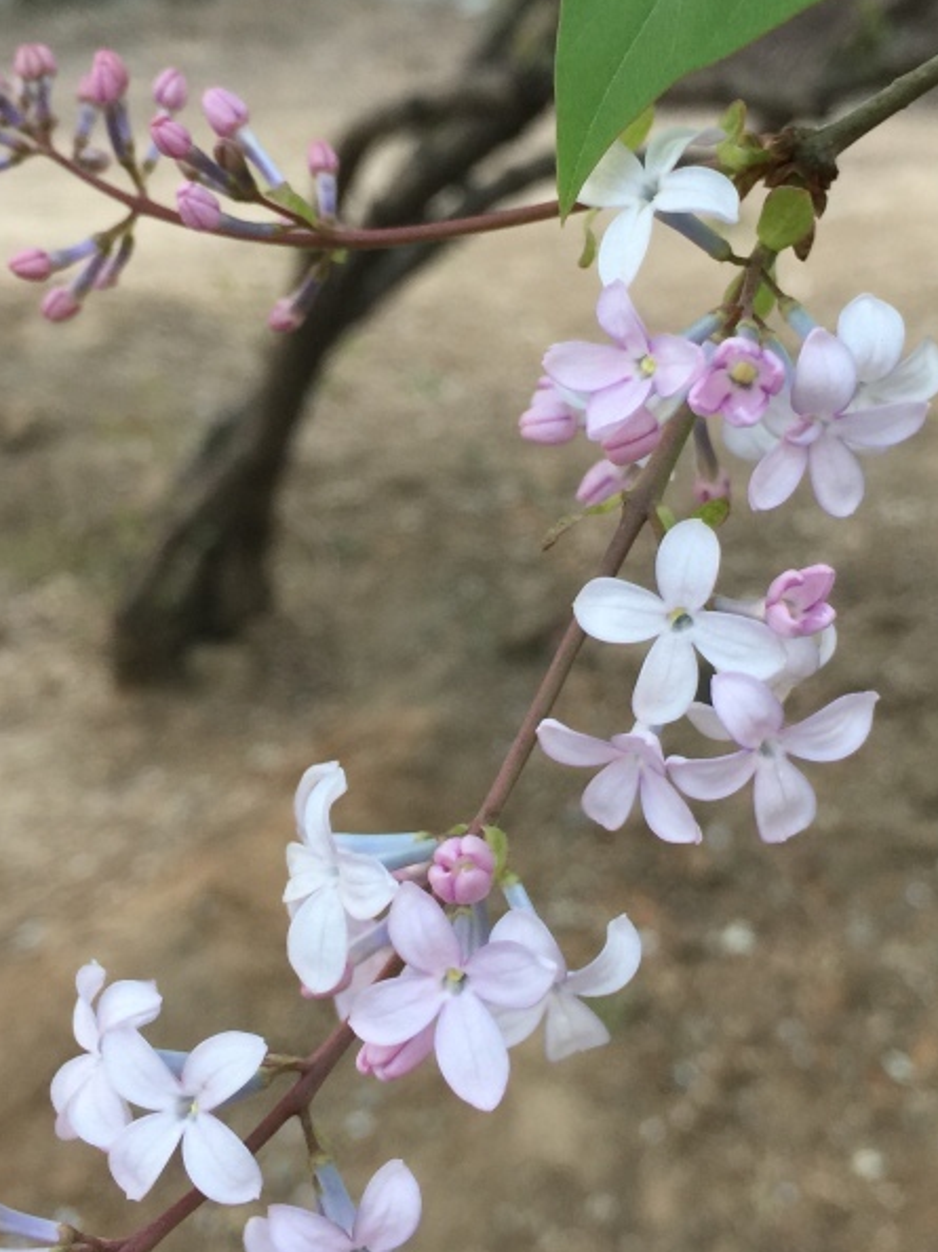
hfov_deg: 29.1
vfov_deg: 38.2
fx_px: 1808
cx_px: 455
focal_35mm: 50
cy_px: 594
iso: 32
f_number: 2.2
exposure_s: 1/15
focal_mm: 4.15
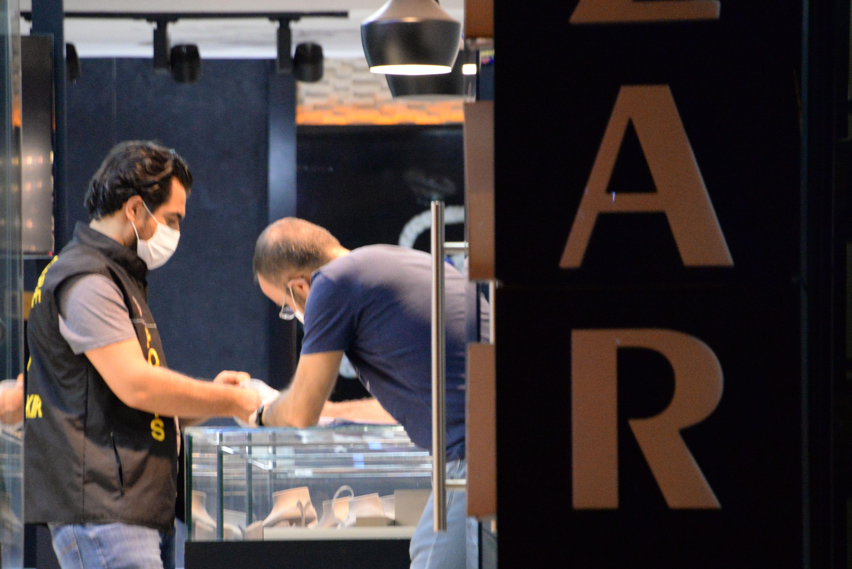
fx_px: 10488
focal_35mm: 443
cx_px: 351
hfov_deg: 4.7
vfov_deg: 3.1
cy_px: 403
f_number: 5.6
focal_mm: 300
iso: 6400
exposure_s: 1/60
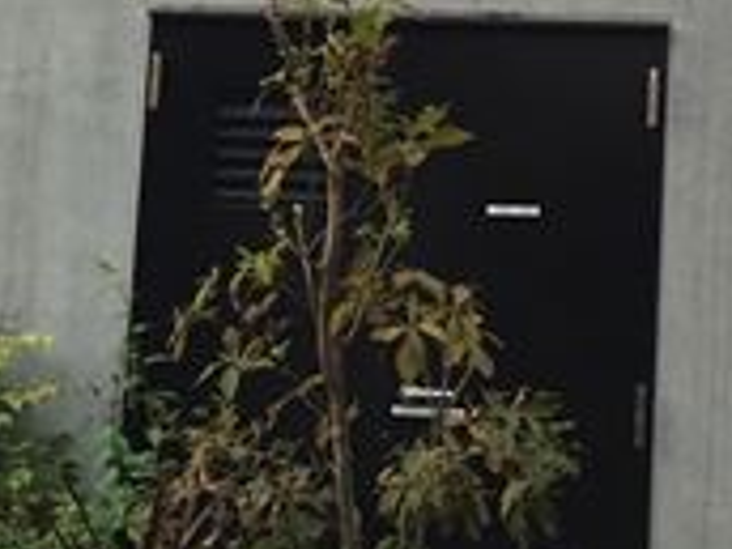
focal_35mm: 108
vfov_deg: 13.6
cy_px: 64
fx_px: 2284
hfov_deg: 18.2
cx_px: 260
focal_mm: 4.15
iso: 80
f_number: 2.2
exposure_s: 1/30
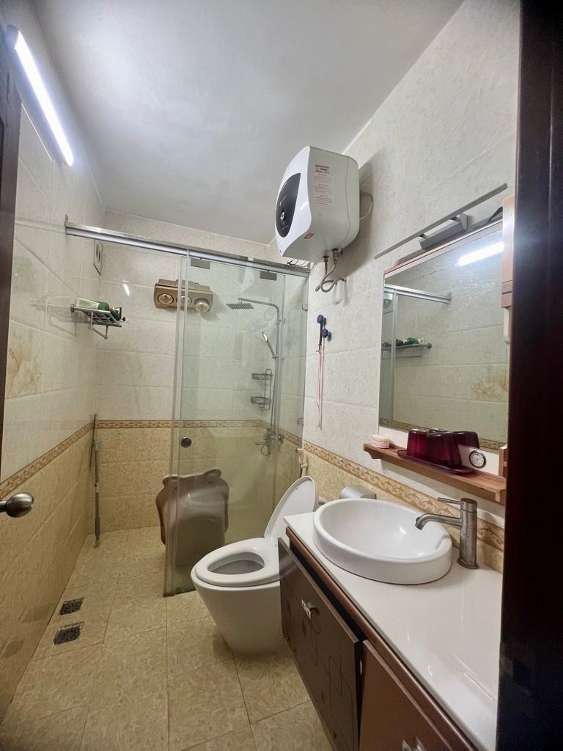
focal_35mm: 13
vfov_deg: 106.2
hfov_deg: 89.9
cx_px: 282
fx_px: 282
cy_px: 376
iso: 160
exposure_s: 1/50
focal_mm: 1.57
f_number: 1.8
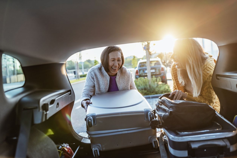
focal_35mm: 35
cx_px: 118
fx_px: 230
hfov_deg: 54.4
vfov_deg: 37.9
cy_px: 79
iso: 200
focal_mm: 35
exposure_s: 1/400
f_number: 2.2
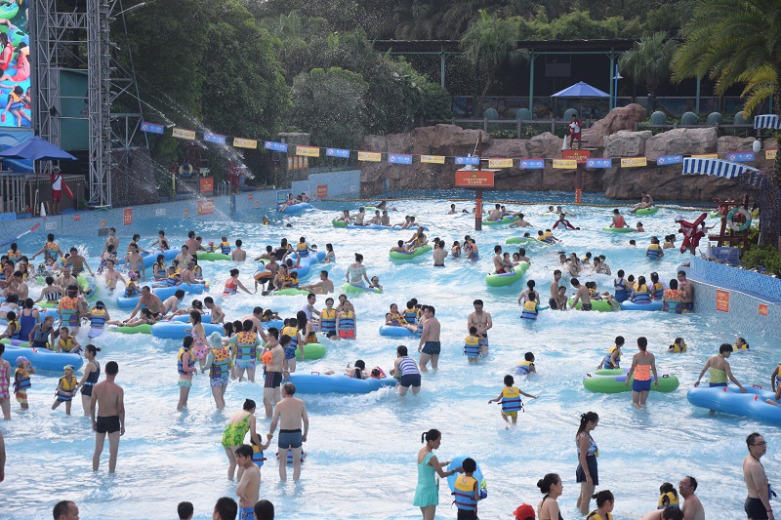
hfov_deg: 19.5
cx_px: 390
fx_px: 2277
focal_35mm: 105
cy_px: 260
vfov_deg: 13.0
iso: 400
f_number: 5.6
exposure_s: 1/500
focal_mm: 70
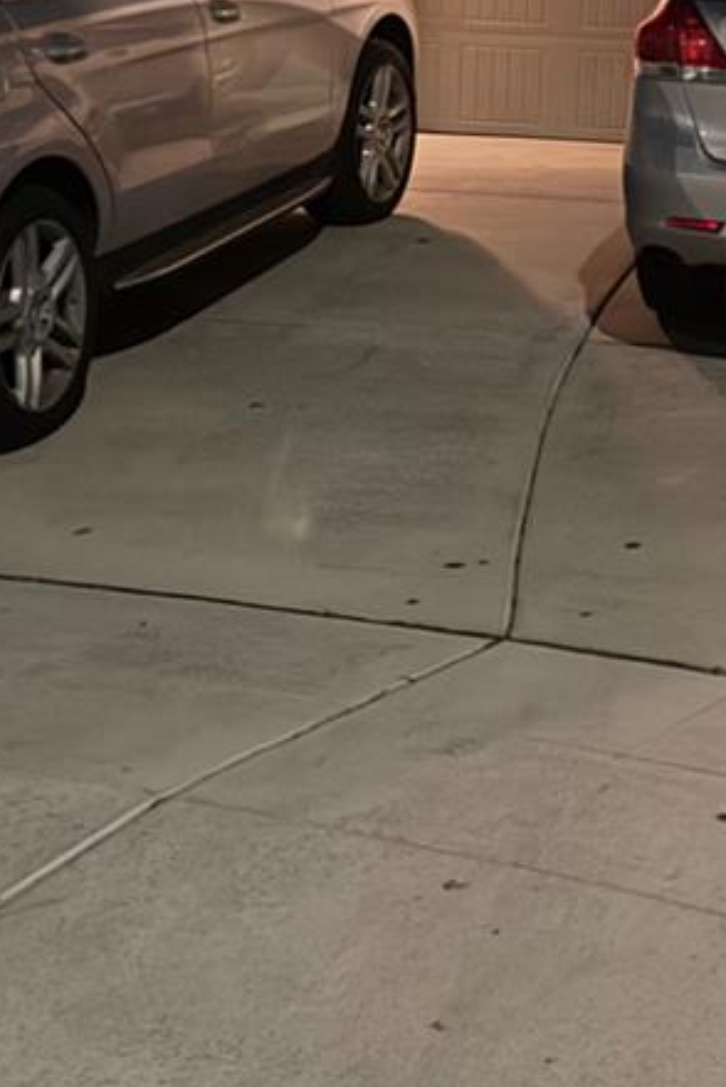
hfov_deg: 15.6
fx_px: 2567
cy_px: 143
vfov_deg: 23.4
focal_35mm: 85
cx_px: 821
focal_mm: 6.76
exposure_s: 1/11
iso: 1000
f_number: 1.78
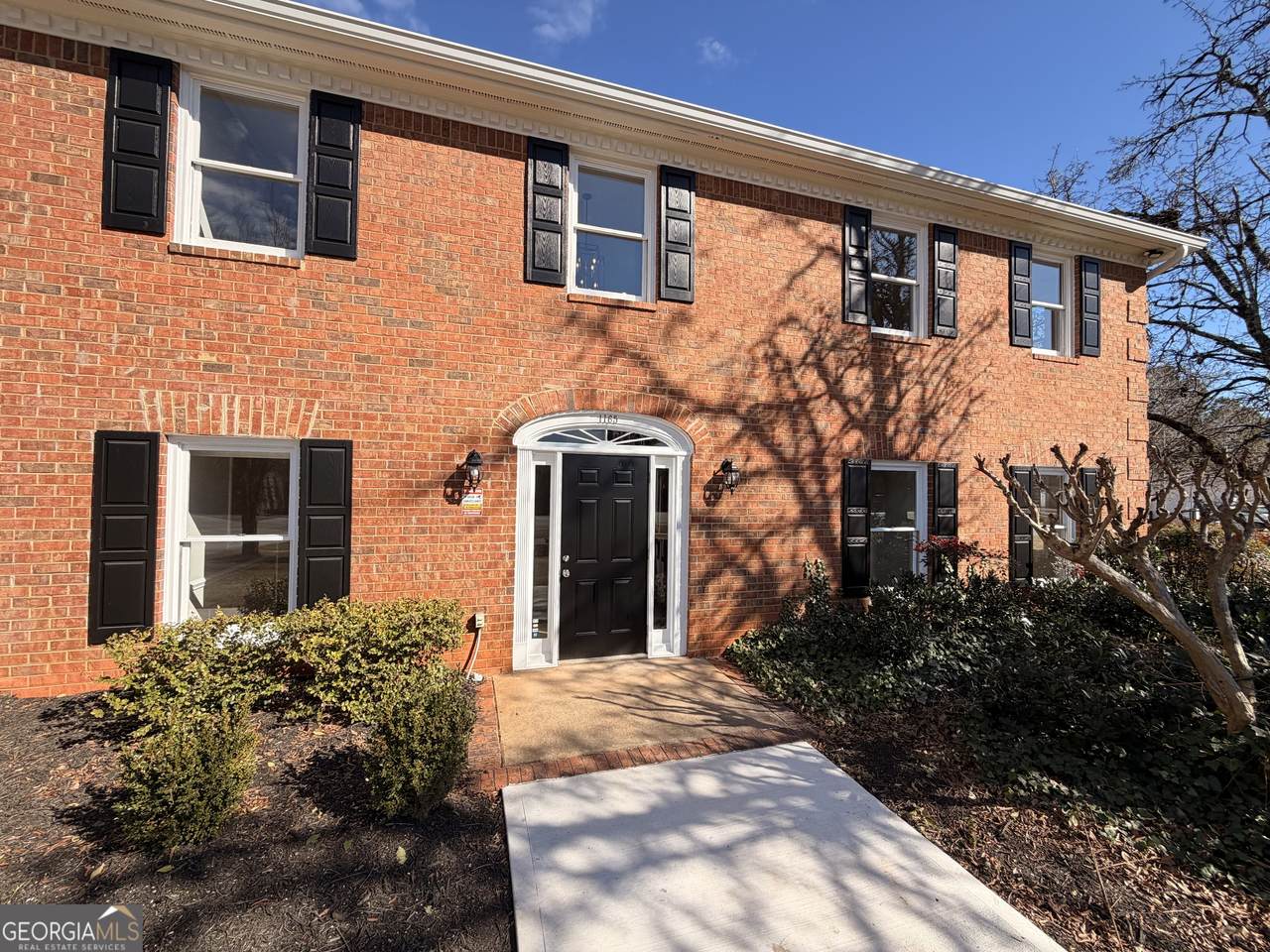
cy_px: 476
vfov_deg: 85.7
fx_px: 514
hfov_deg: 102.1
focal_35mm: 14
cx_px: 635
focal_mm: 2.22
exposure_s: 1/770
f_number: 2.2
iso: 32
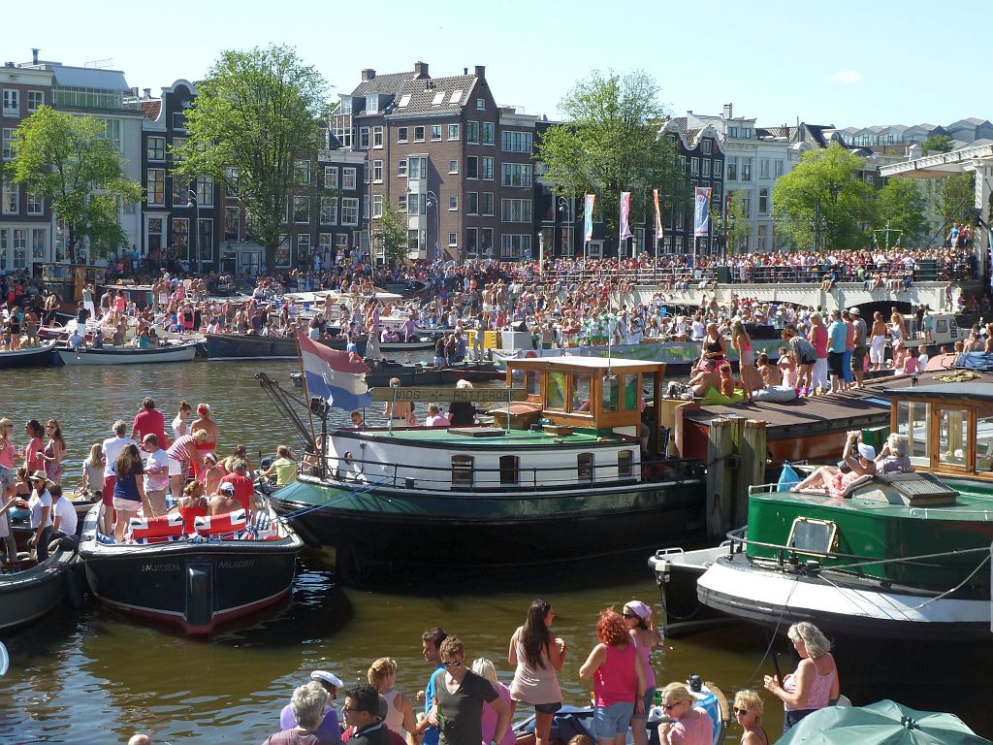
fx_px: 1578
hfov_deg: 34.9
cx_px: 496
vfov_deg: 26.6
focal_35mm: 55
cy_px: 372
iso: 80
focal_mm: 9.1
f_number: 3.9
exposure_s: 1/250
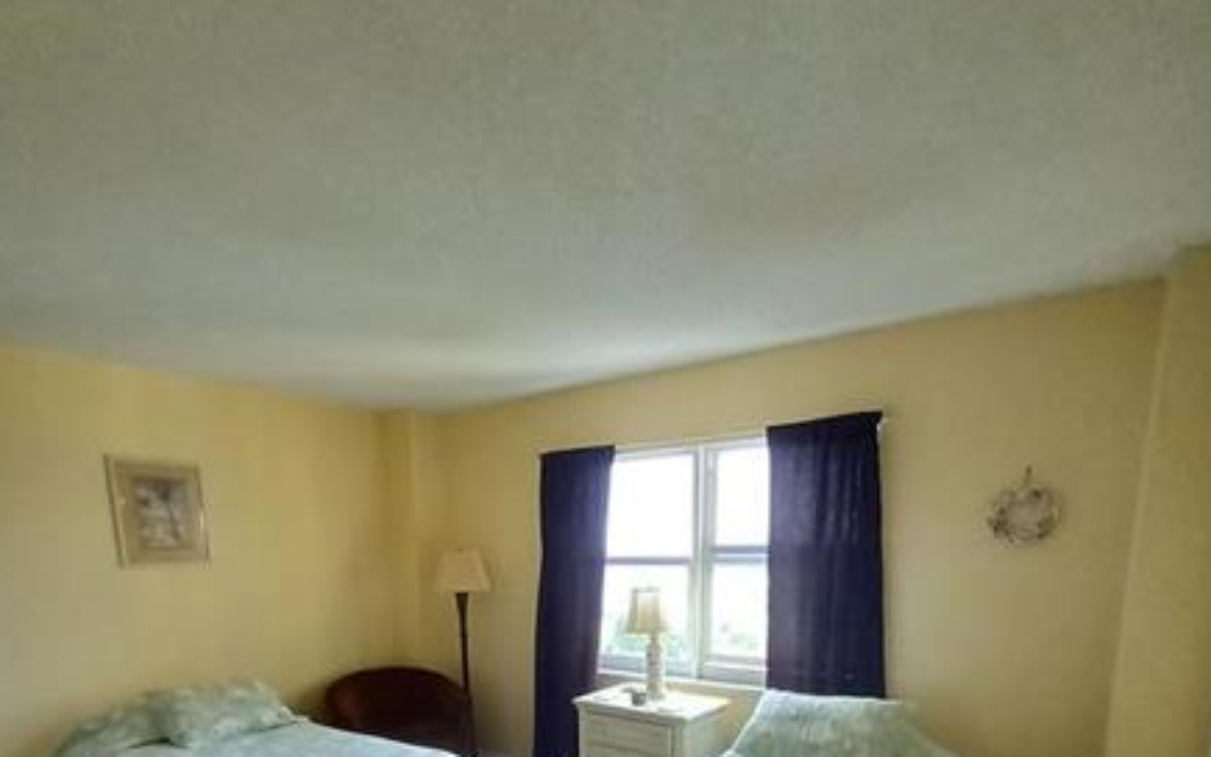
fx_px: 627
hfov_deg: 88.0
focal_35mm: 19
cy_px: 671
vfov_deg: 54.8
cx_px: 596
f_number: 2.2
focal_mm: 1.13
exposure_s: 1/60
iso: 160
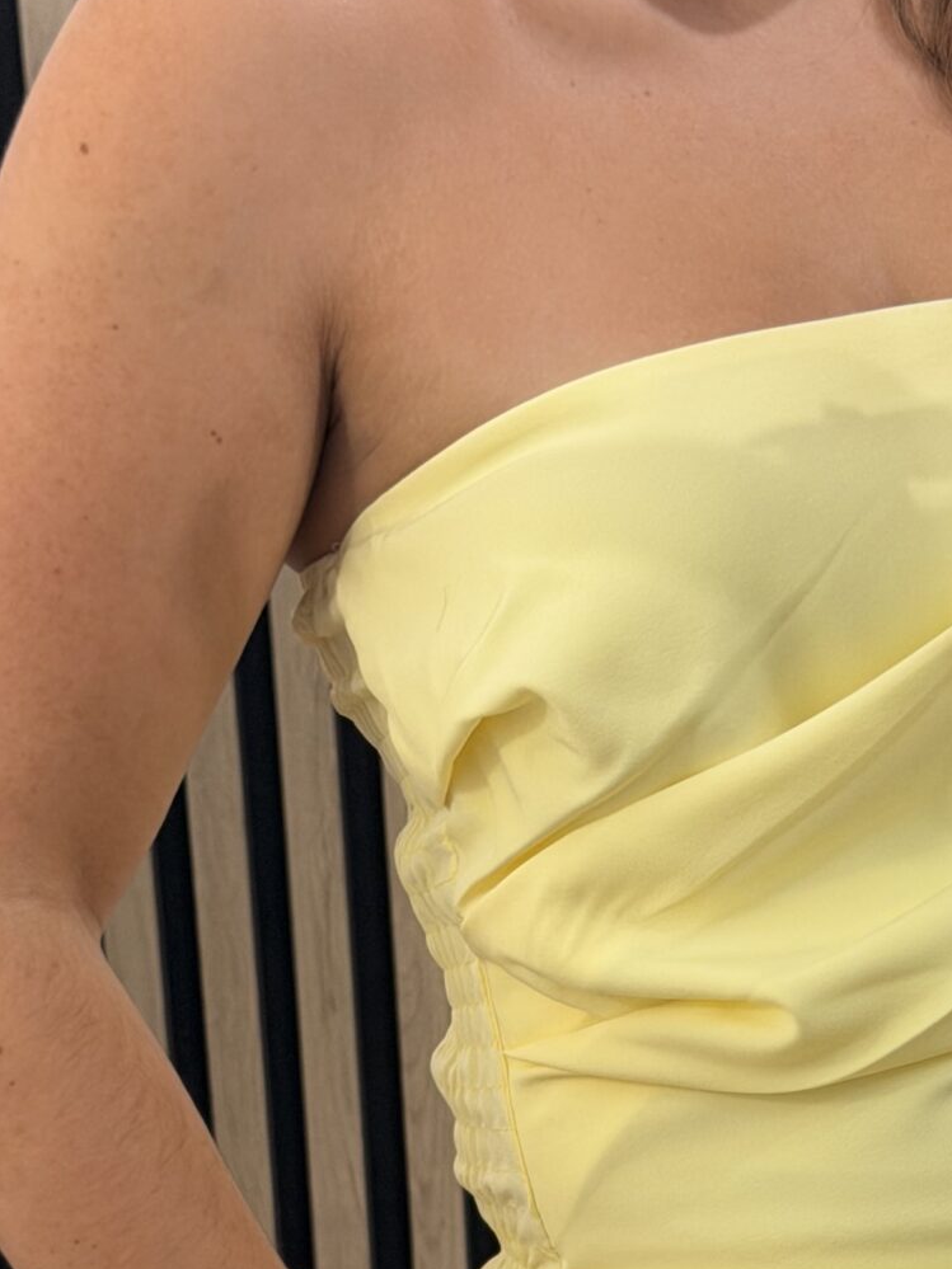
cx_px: 873
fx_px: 4511
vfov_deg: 15.4
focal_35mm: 123
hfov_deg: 12.0
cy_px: 1527
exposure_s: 1/121
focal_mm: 6.76
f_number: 1.78
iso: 50
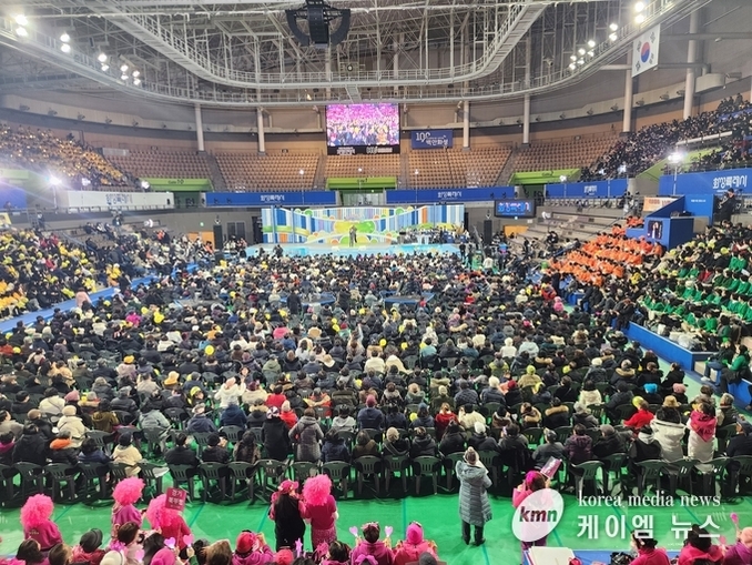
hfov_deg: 73.9
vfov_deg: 58.9
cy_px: 282
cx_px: 376
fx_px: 500
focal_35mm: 23
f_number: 1.8
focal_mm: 6.4
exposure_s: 1/120
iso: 125
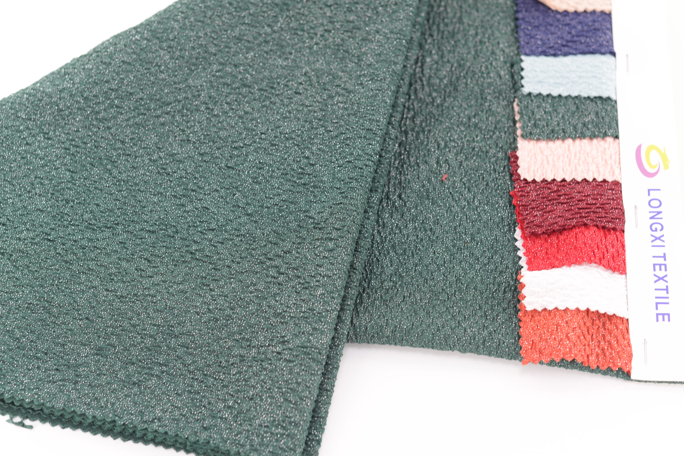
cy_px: 228
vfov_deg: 27.0
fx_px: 950
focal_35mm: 50
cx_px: 342
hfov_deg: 39.6
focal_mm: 50
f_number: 4
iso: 100
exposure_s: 1/40
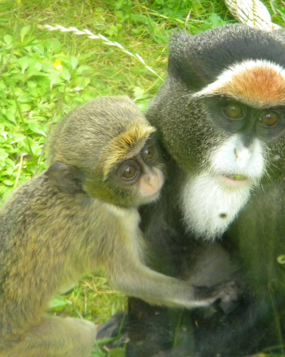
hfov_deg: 6.5
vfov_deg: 8.1
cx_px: 206
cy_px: 179
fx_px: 2520
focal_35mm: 239
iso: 466
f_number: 5.2
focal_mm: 33.1
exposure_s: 1/140
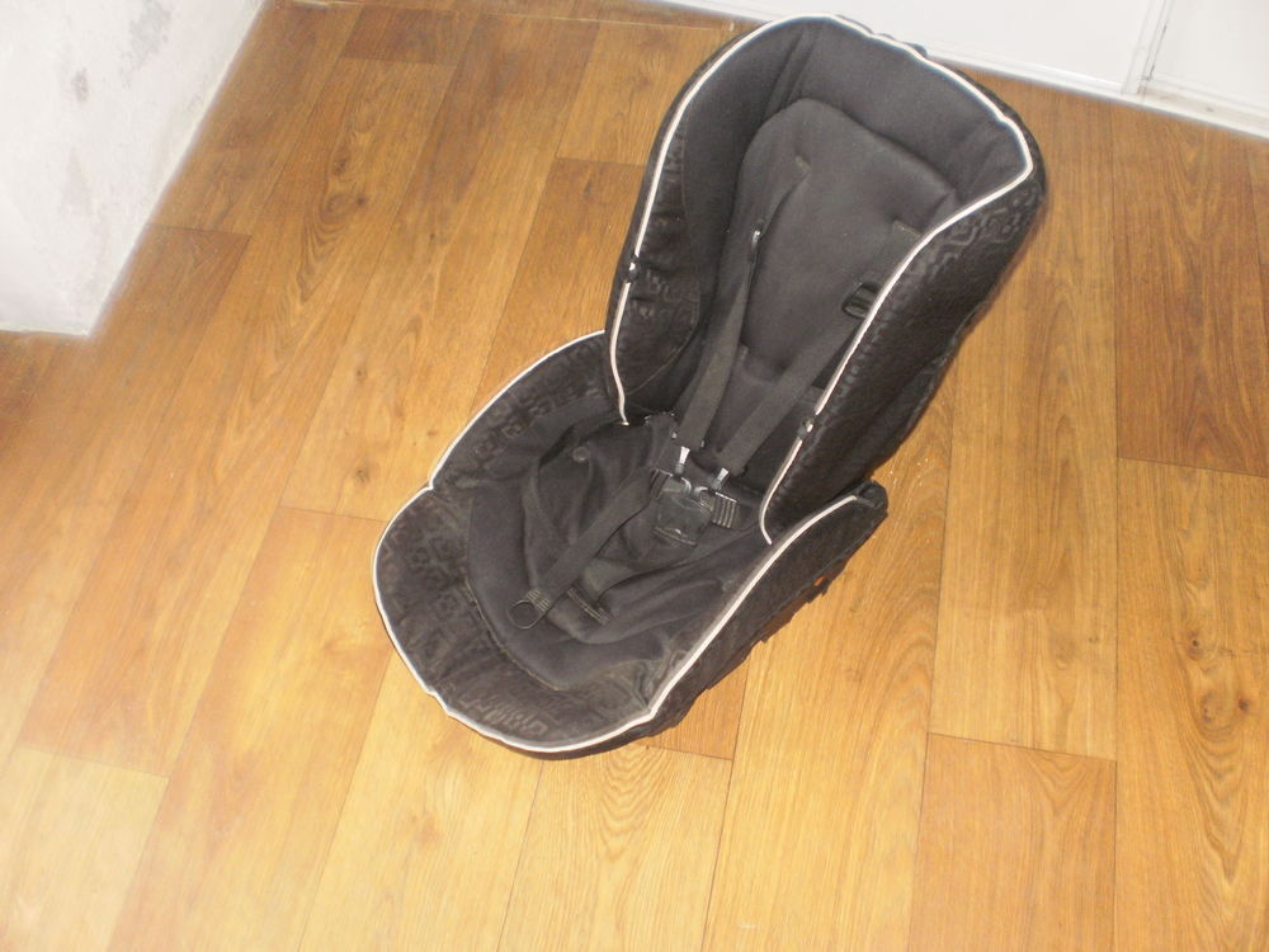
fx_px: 1393
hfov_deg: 49.0
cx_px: 634
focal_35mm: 38
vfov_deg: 37.7
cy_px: 476
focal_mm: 6.3
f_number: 3.1
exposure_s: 1/30
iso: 200
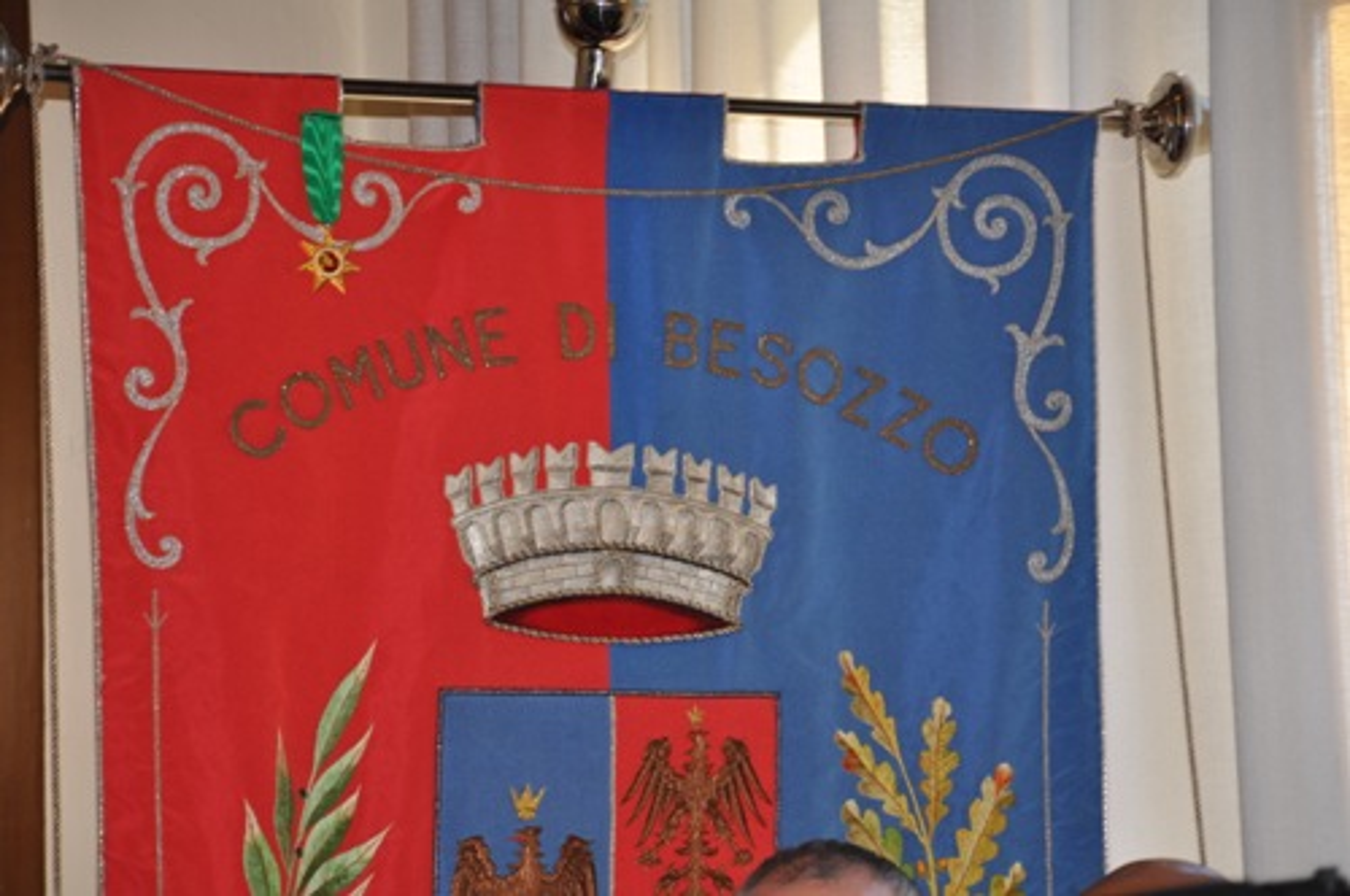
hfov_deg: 13.1
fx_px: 5899
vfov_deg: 8.7
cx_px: 675
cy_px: 448
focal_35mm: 158
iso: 250
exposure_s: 1/60
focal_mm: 105
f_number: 5.6
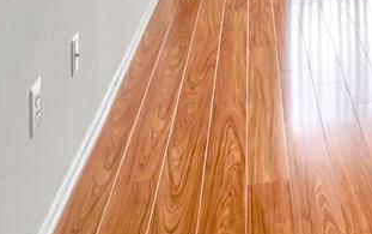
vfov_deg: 16.0
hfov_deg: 25.6
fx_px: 680
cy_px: -206
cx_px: 504
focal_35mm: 67
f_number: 5.6
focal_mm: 16
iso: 320
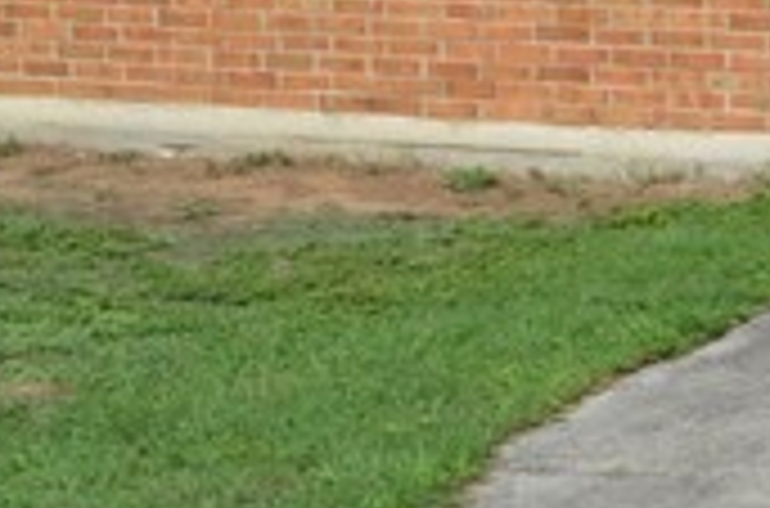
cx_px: 2024
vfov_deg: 7.9
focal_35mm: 172
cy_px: 227
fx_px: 3669
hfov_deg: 10.0
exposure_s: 1/320
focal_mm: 18
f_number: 9
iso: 100
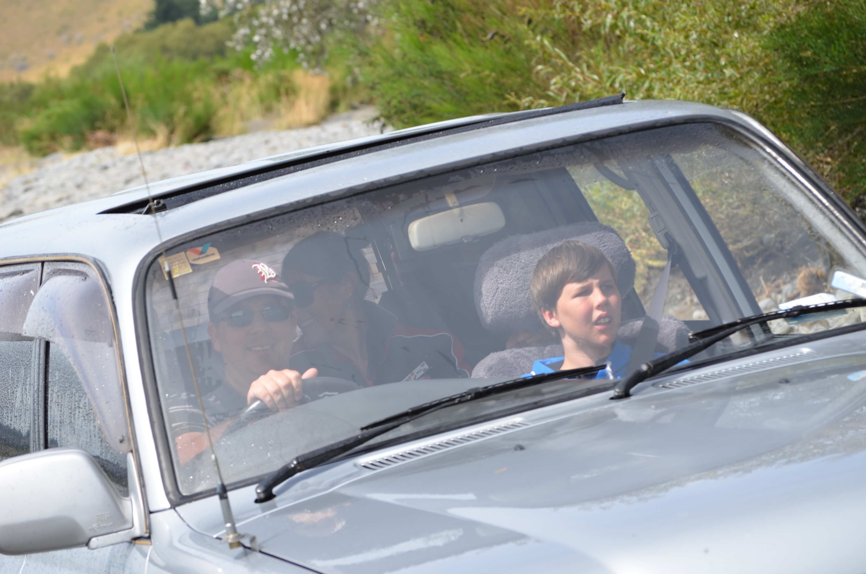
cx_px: 433
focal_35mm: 153
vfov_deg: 8.9
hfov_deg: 13.4
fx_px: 3673
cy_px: 287
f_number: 8
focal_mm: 102
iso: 125
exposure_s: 1/250
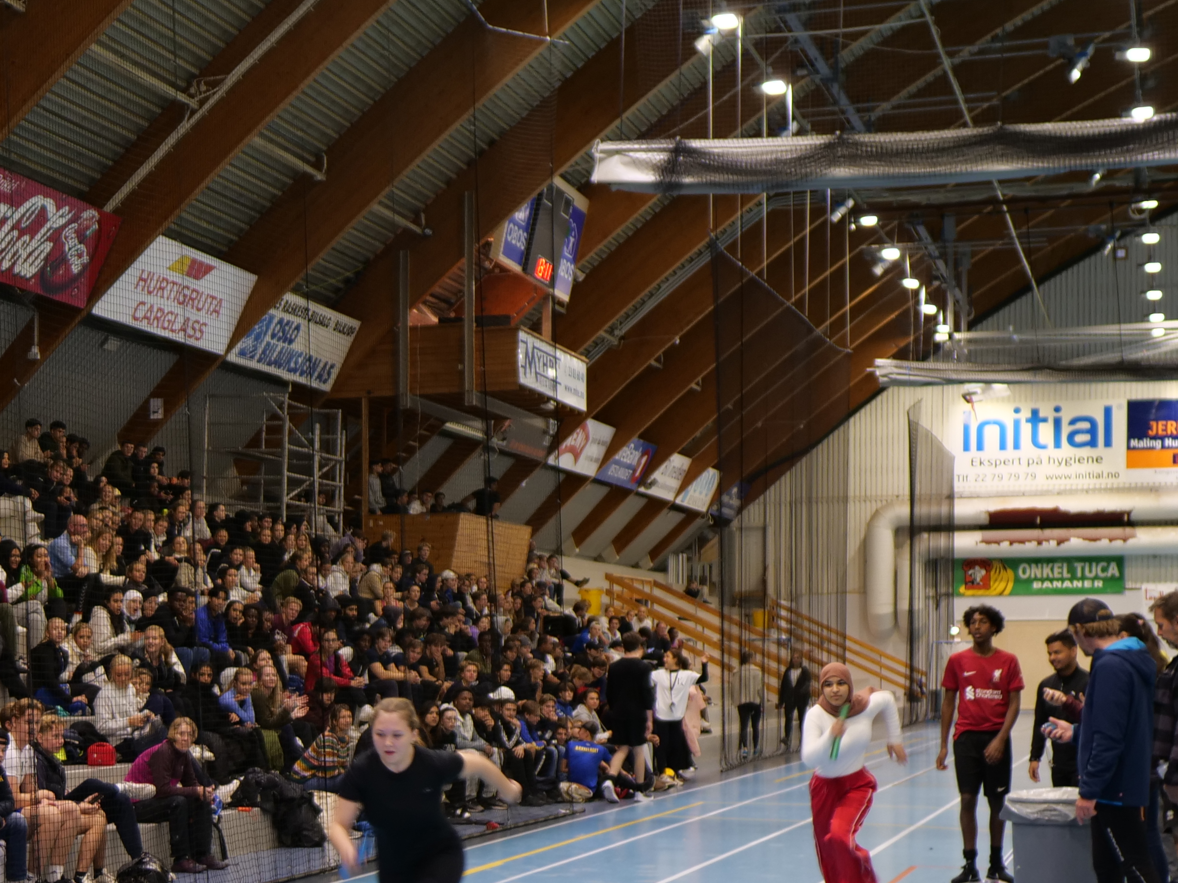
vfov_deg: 21.4
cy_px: 655
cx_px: 106
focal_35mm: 68
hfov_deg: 27.5
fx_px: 2314
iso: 200
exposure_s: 1/40
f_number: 1.4
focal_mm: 16
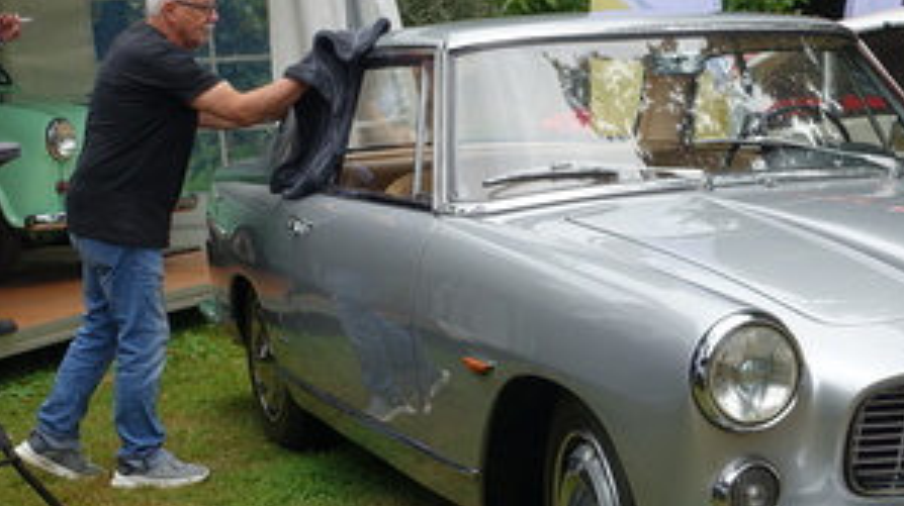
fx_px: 1820
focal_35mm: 76
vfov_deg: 15.8
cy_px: 288
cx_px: 737
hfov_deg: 27.3
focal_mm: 13.34
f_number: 5.6
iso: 125
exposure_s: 1/125
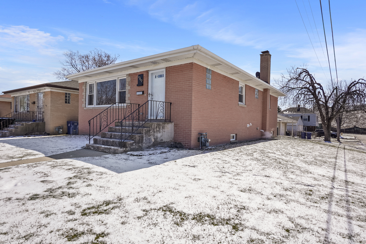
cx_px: 183
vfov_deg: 59.5
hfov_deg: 81.2
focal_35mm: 21
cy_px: 122
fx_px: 213
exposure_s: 1/160
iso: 200
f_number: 9
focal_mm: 14
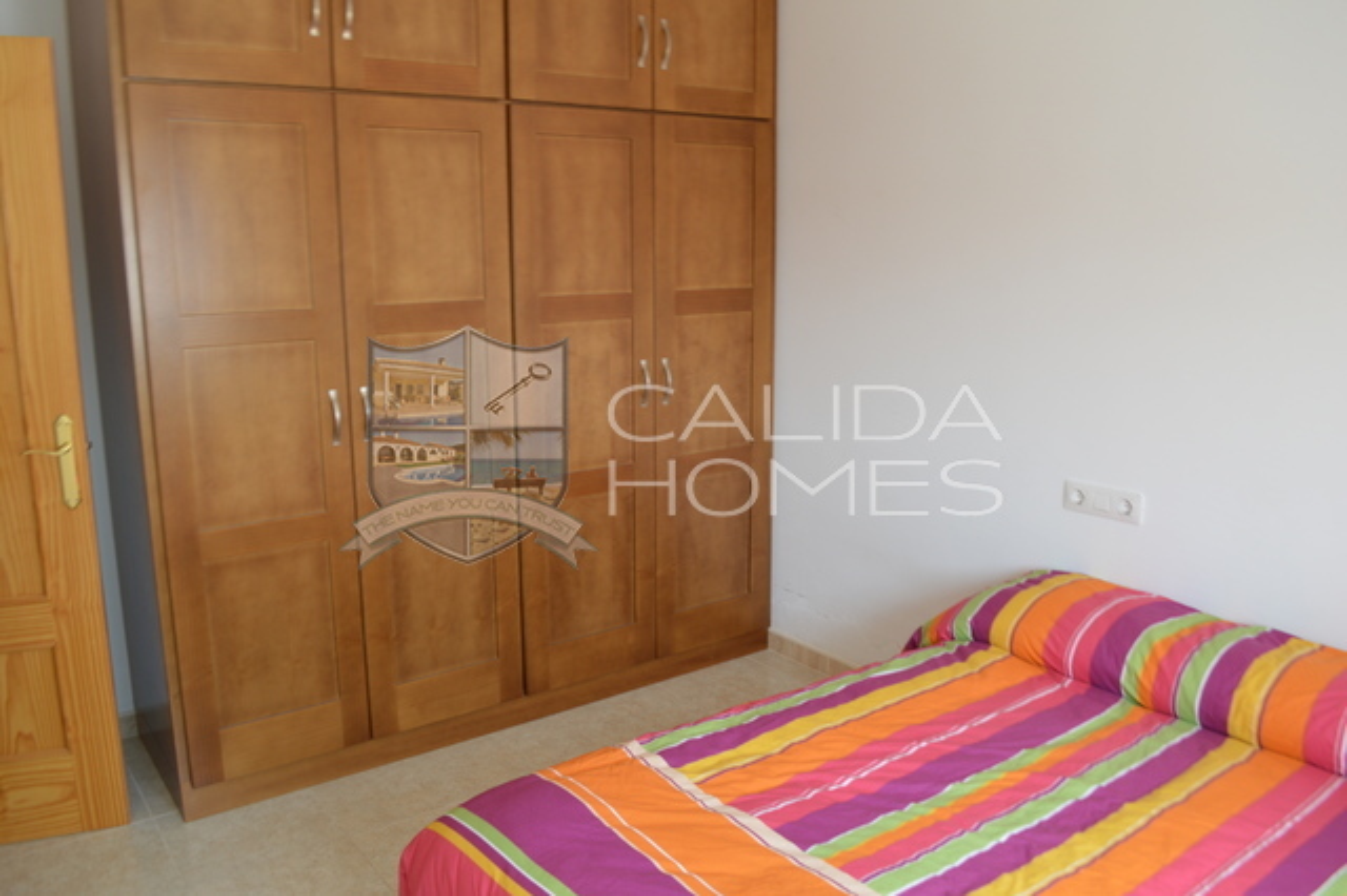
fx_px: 1010
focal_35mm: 27
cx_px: 674
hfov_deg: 67.4
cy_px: 448
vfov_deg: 47.9
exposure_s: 1/25
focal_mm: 18
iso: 100
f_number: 5
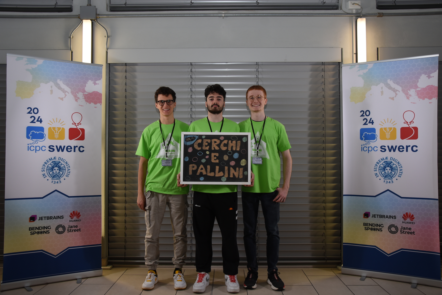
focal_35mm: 33
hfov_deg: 57.2
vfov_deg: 40.0
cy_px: 148
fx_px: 405
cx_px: 221
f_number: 5
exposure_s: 1/80
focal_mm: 22
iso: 400
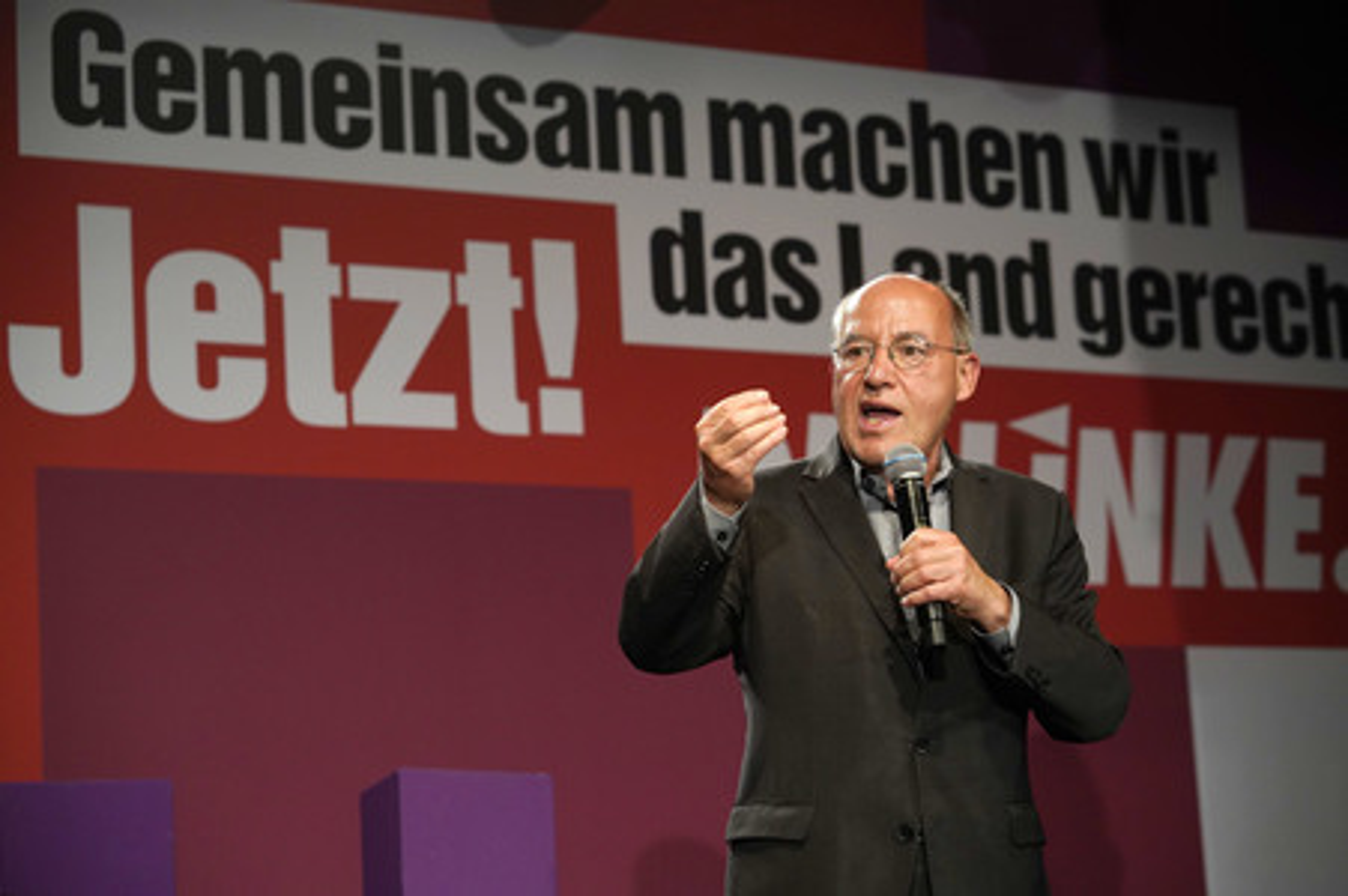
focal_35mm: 85
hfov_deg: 23.9
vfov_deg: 16.0
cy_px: 448
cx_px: 674
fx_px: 3180
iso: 2000
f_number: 4.5
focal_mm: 85
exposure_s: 1/1000
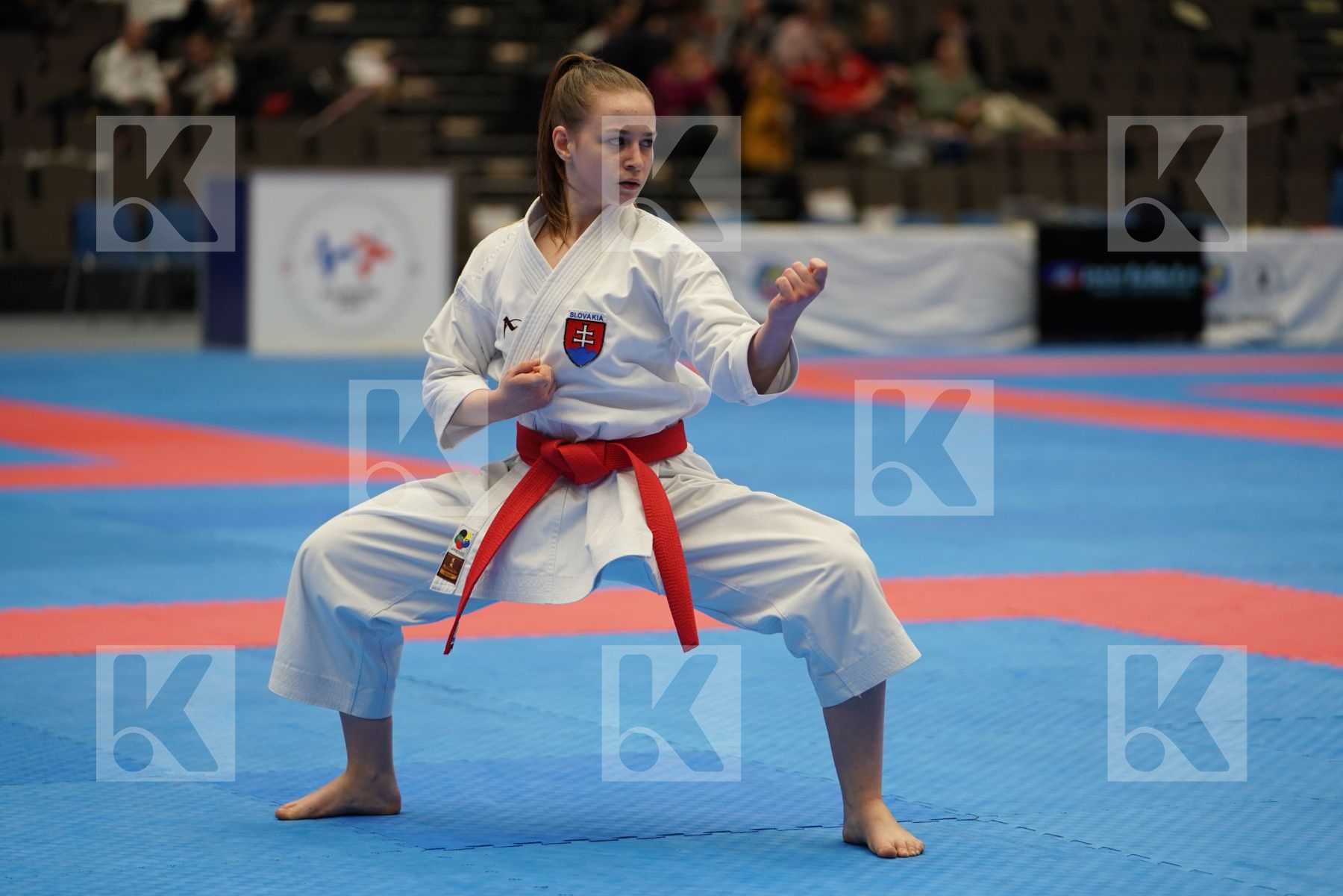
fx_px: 4626
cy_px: 448
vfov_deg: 11.1
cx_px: 672
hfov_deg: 16.5
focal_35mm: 124
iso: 800
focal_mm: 124
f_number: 2.8
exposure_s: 1/500
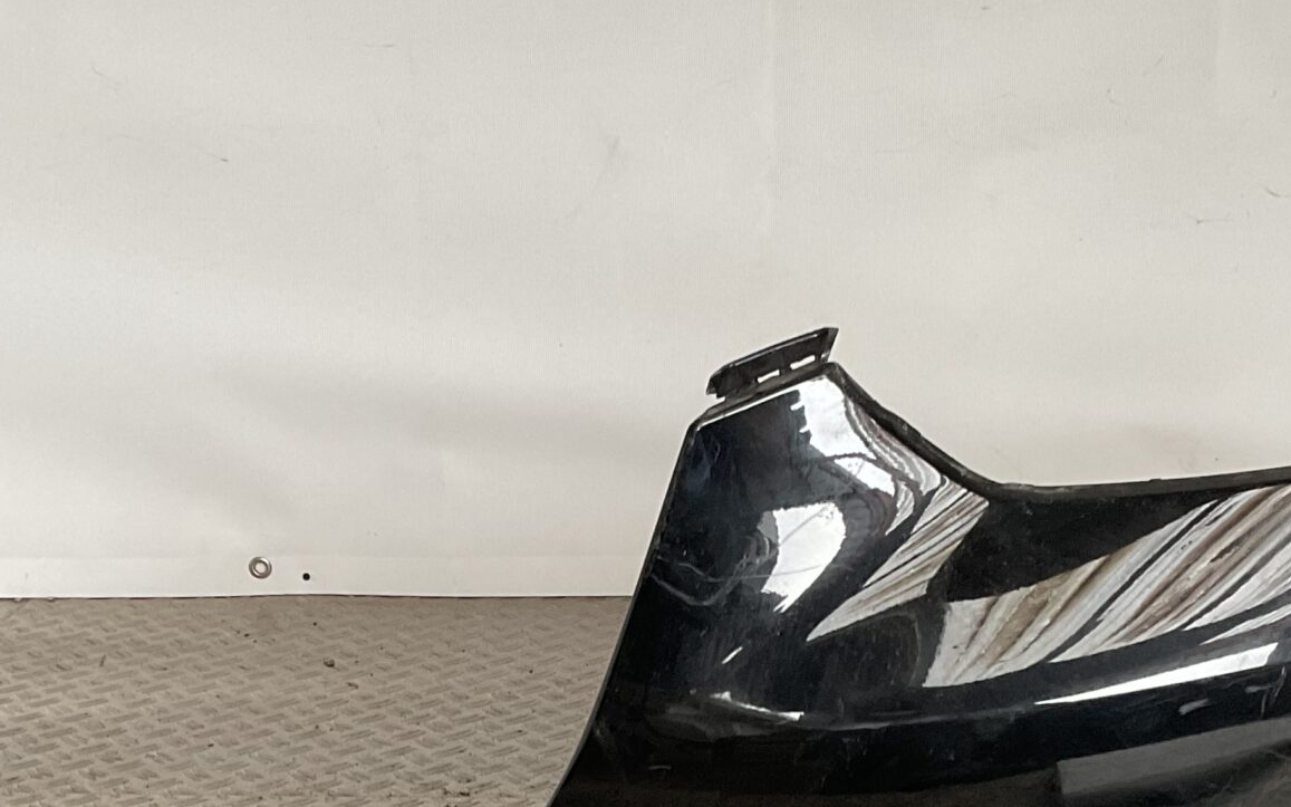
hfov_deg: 30.2
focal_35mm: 68
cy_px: 771
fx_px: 2392
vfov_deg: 18.7
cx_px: 669
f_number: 1.8
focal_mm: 3
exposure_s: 1/50
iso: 64
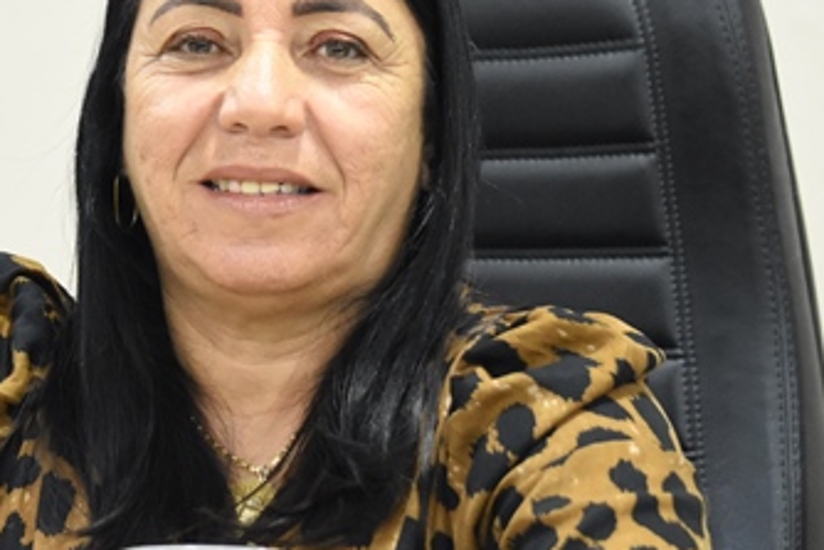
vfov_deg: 6.6
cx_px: 222
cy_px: 293
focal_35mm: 207
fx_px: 4740
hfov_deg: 9.9
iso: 4000
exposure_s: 1/60
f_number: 4.5
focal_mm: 72
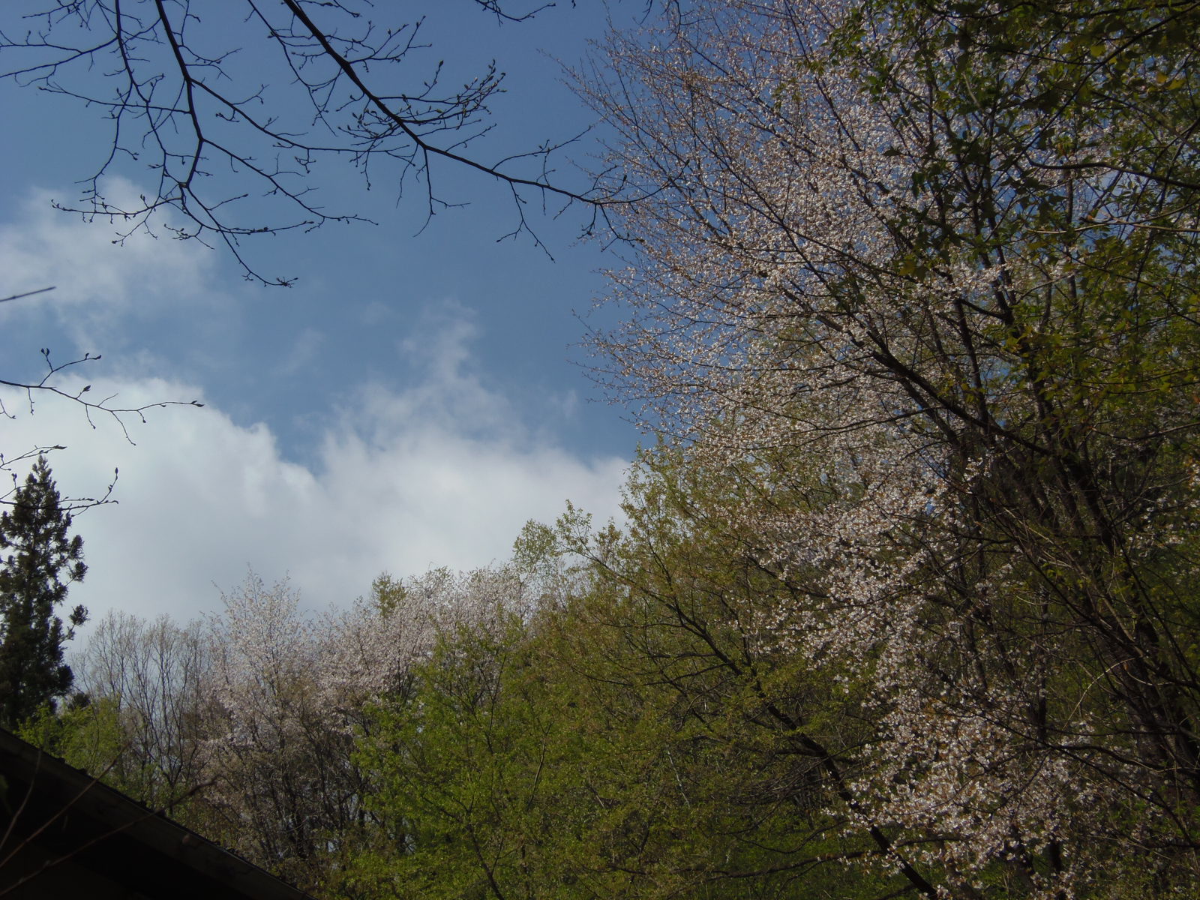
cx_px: 600
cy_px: 450
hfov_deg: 38.9
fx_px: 1699
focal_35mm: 49
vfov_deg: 29.7
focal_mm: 9.1
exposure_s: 1/400
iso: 64
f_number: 6.9
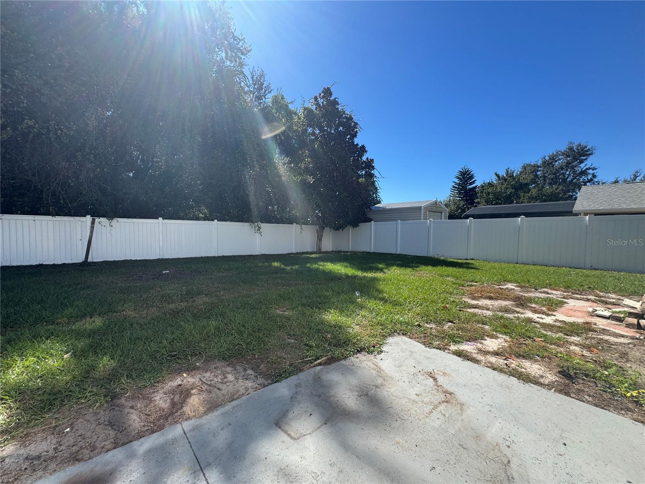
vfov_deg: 85.7
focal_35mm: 14
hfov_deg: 102.1
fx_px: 261
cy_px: 242
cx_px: 322
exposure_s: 1/993
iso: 50
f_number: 2.2
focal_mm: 2.22
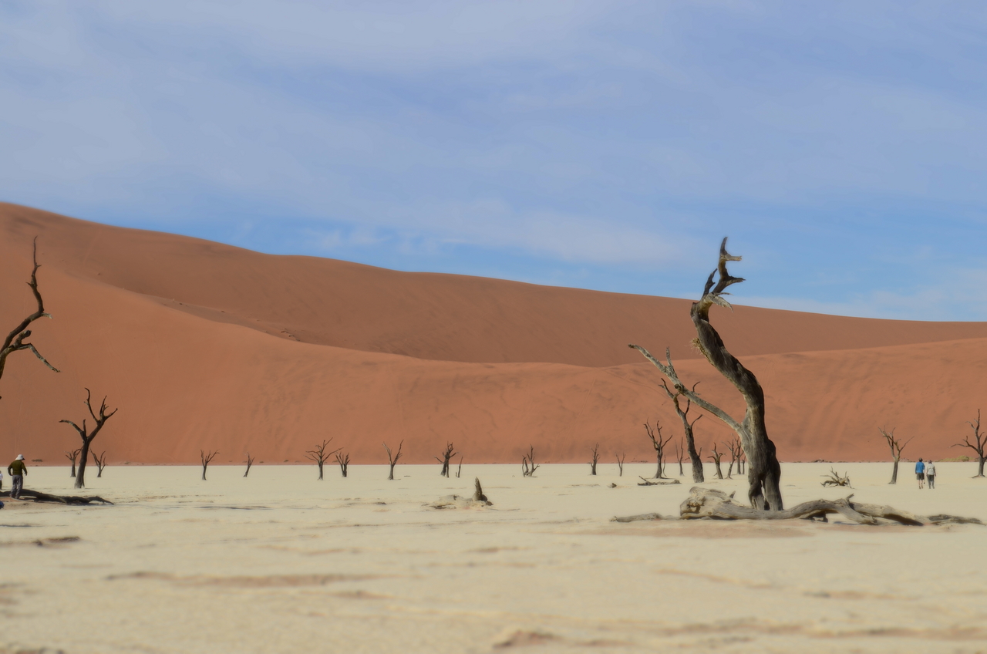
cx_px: 494
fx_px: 2257
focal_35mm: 82
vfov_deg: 16.5
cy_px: 327
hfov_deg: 24.7
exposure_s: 1/250
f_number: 13
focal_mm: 55
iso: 100
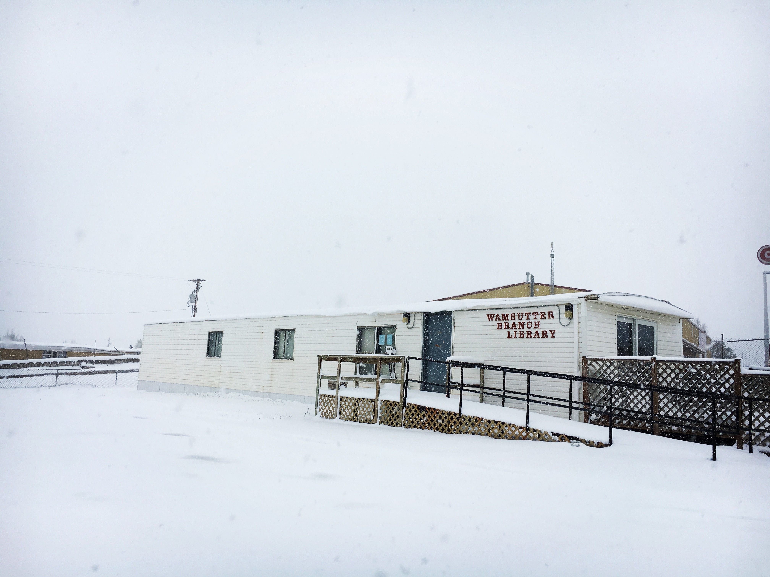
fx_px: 645
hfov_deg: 61.7
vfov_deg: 48.2
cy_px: 288
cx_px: 385
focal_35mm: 29
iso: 25
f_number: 2.2
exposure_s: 1/4808
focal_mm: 4.15
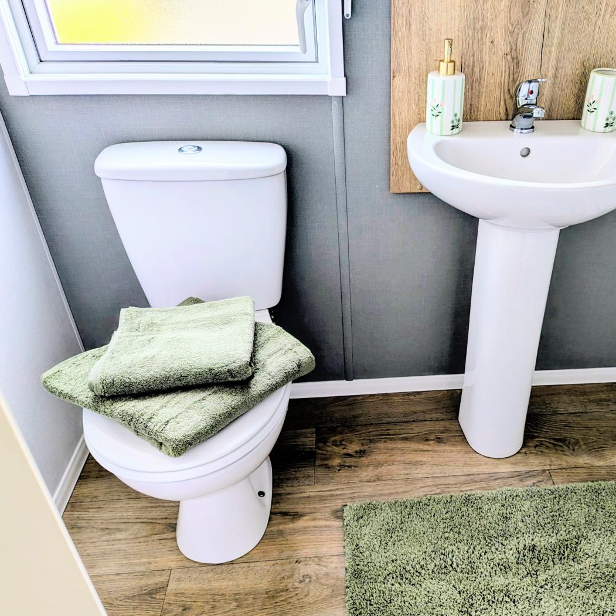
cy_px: 313
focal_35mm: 29
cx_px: 404
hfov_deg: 54.6
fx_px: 584
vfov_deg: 55.6
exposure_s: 1/198
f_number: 1.85
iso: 45
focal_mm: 6.81
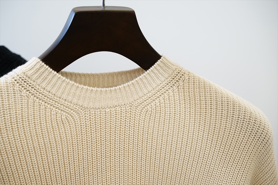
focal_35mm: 55
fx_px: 425
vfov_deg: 24.6
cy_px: 92
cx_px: 139
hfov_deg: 36.3
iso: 640
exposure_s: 1/60
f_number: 4
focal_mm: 55
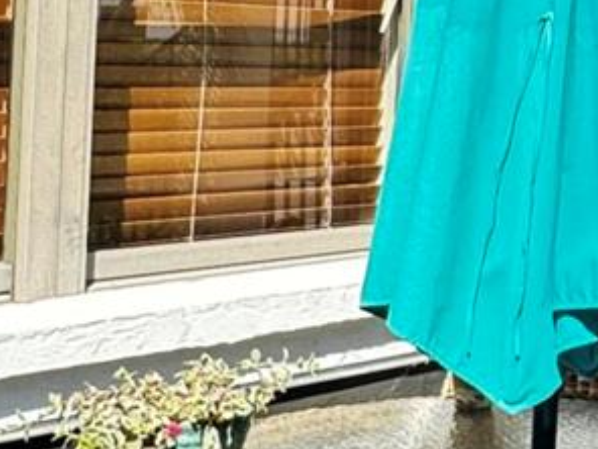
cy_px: 12
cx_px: 861
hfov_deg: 18.3
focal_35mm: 97
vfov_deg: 15.0
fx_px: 1676
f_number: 2.2
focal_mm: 2.22
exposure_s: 1/405
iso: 40
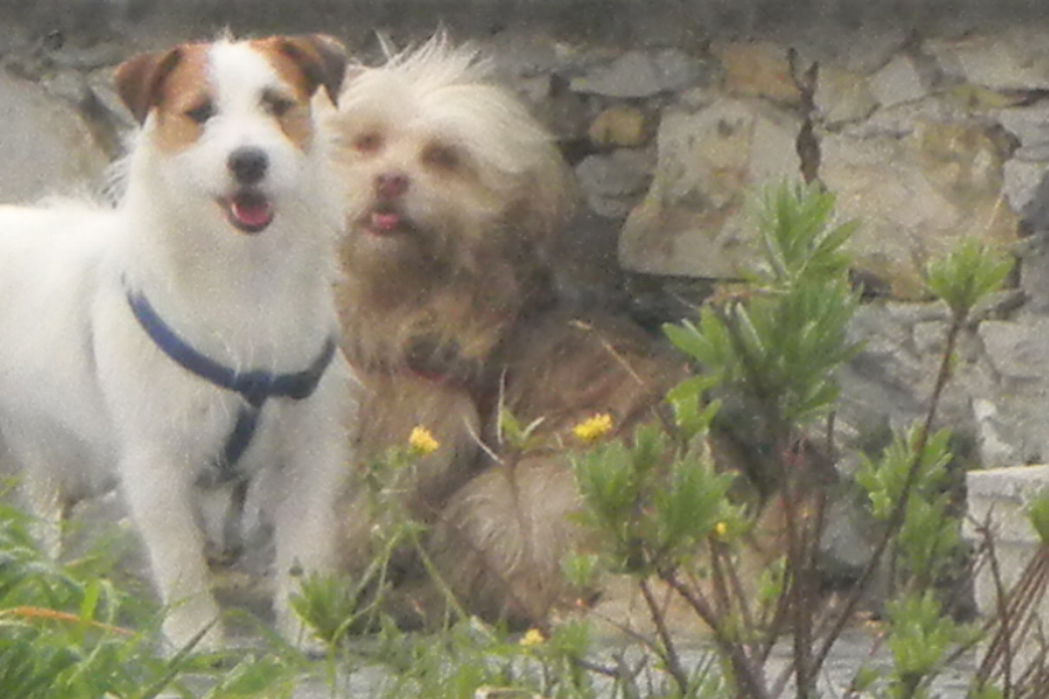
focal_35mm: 222
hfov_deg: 9.3
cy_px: 459
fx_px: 6468
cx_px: 267
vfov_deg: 6.2
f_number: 5.8
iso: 202
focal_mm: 25
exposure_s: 1/250
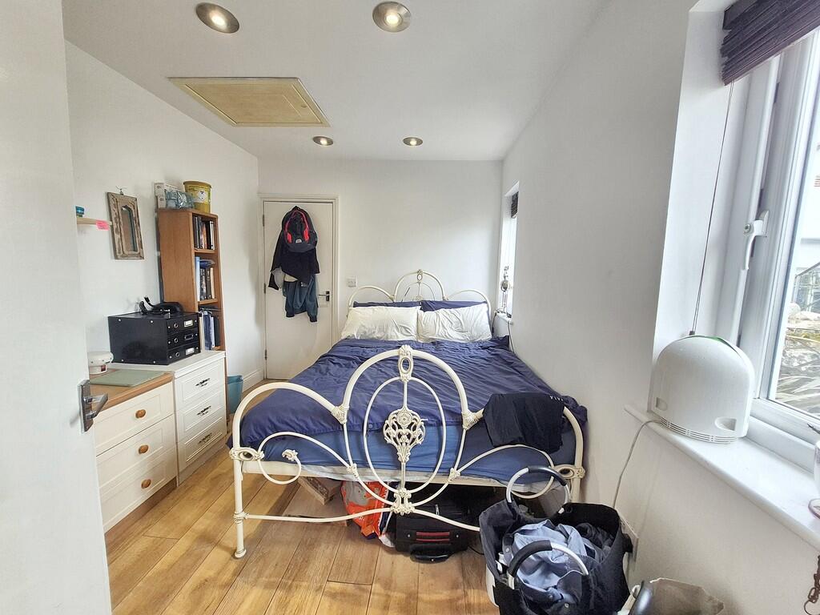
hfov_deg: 106.2
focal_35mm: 13
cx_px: 410
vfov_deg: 89.9
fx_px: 308
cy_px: 308
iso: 50
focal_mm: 1.7
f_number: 2.2
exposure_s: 1/100
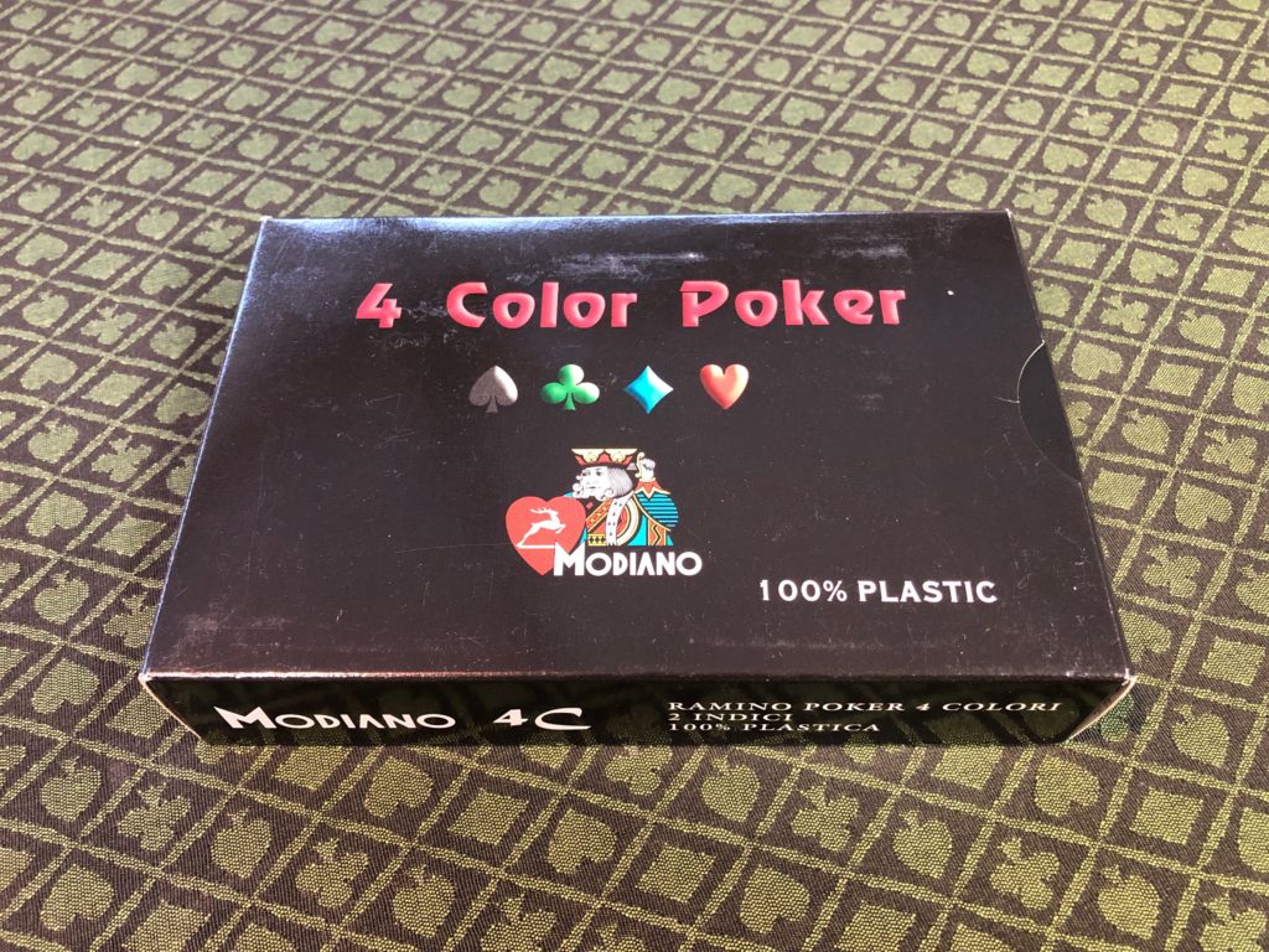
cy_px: 476
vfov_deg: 49.7
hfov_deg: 63.4
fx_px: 1026
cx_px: 634
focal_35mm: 28
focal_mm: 3.99
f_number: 1.8
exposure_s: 1/15
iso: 80
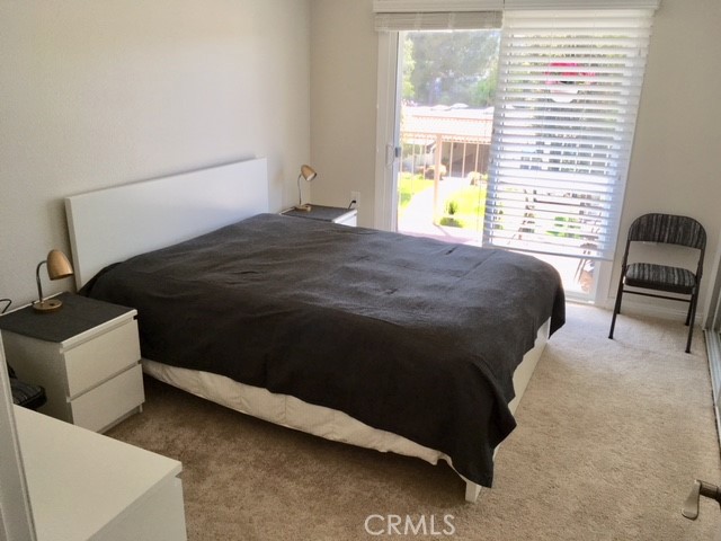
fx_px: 604
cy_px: 270
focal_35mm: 29
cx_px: 360
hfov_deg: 61.7
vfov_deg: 48.2
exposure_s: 1/60
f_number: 2.2
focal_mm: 4.15
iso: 25
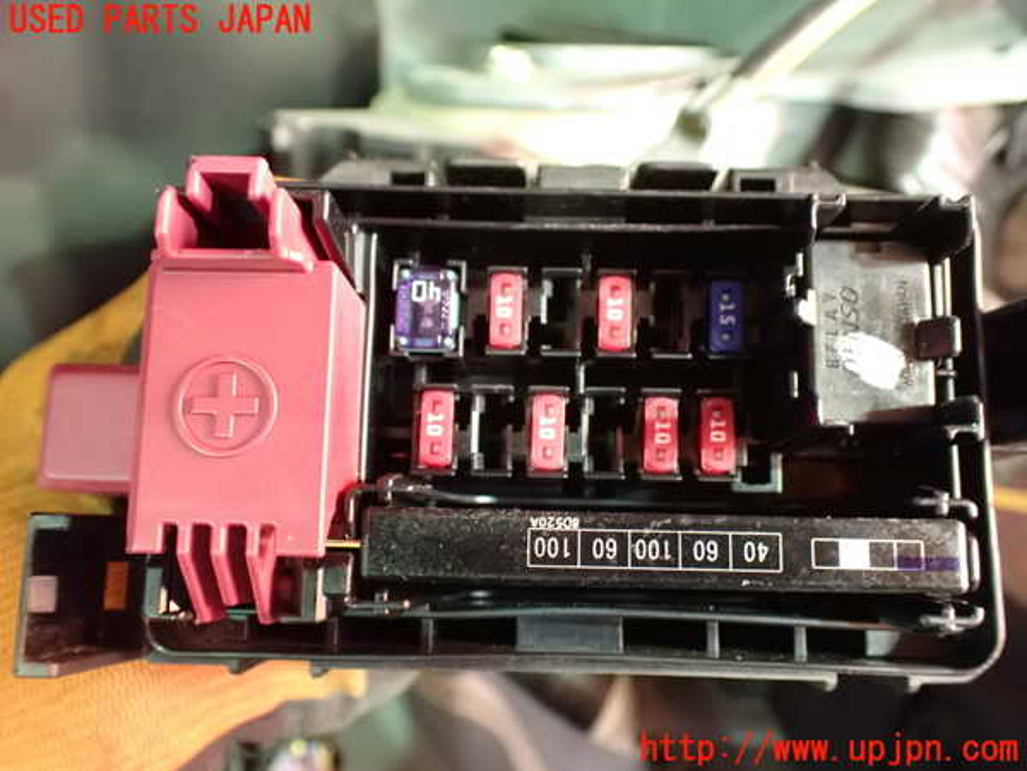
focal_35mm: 30
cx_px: 514
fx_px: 890
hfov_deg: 60.0
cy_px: 386
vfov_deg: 46.8
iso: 1600
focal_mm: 5.4
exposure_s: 1/20
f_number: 2.3
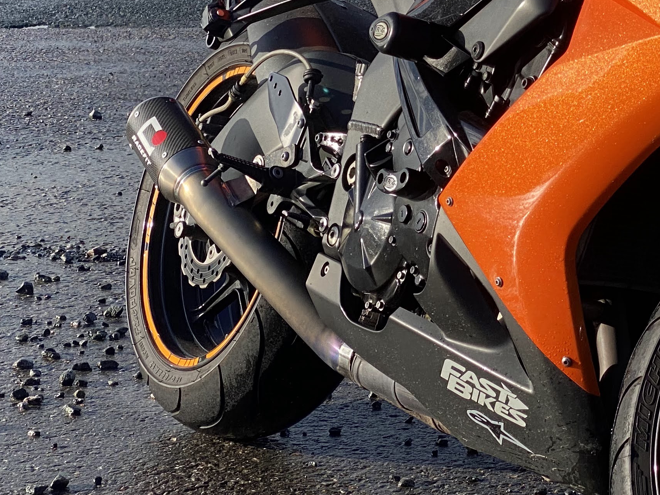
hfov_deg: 15.9
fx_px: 2345
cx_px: 513
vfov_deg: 11.9
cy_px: 29
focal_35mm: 123
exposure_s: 1/1020
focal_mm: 6
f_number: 2
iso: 20
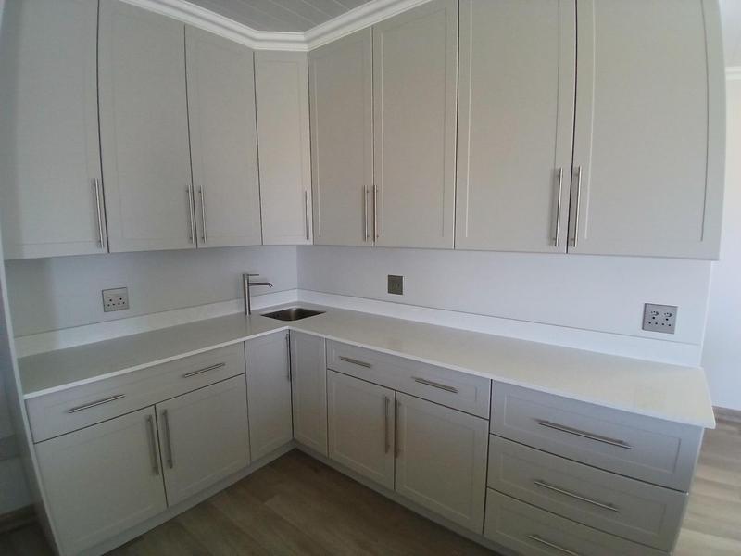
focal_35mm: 17
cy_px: 278
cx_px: 370
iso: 200
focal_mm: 1.4
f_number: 2.2
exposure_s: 1/33.3
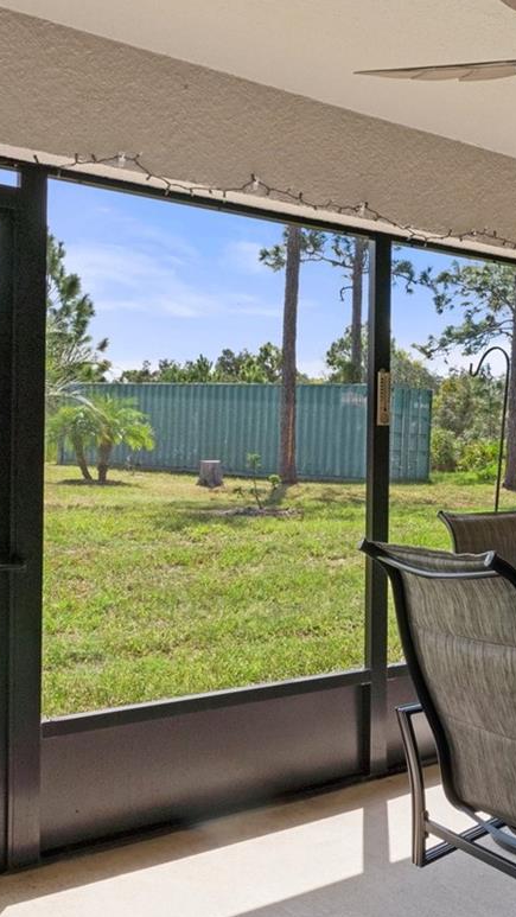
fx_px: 948
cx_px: 512
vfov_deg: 51.6
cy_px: 471
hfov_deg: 28.6
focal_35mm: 39
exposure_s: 1/20
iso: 400
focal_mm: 12
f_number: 8
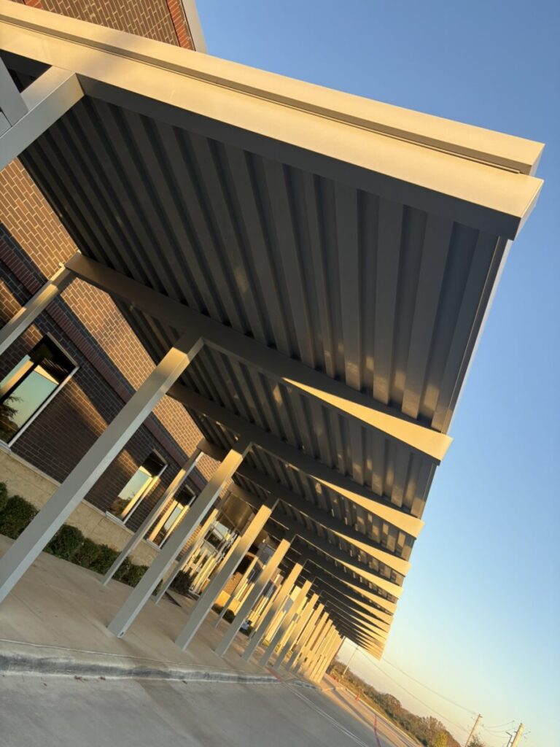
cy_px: 374
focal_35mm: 26
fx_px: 561
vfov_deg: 67.3
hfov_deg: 53.1
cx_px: 280
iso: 50
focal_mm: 5.96
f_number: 1.6
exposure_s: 1/478
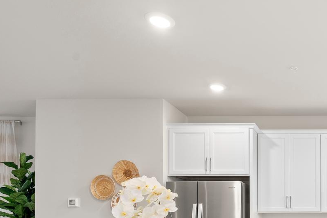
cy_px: 210
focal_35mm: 36
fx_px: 327
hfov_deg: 45.5
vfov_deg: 34.2
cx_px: 321
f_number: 8
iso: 400
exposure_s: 1/2
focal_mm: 14
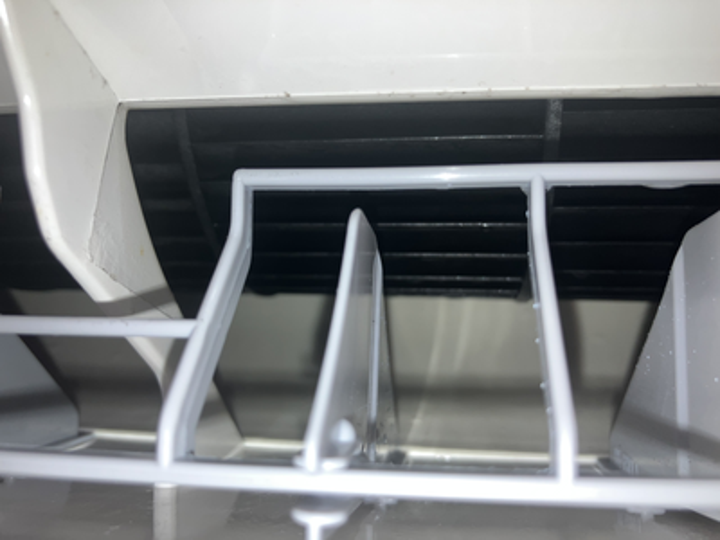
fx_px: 582
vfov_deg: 49.7
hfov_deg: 63.4
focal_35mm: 28
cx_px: 360
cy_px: 270
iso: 20
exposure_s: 1/45
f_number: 1.8
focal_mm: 3.99
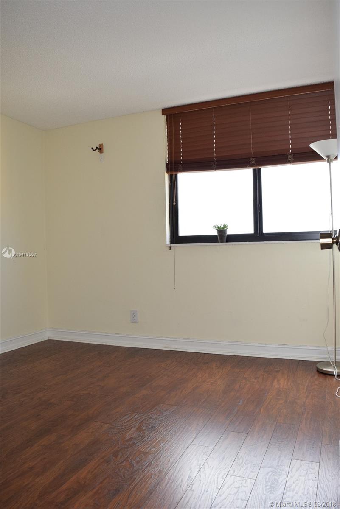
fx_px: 382
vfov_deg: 67.4
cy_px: 254
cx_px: 170
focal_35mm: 27
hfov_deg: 48.0
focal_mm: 18
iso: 800
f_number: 5.6
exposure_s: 1/125
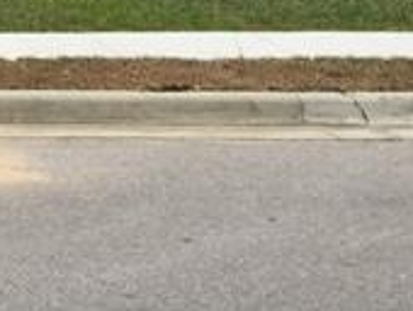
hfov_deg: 16.4
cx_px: -204
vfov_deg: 12.4
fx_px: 1302
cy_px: -250
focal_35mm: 109
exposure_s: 1/4405
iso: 32
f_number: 2.2
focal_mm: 4.15
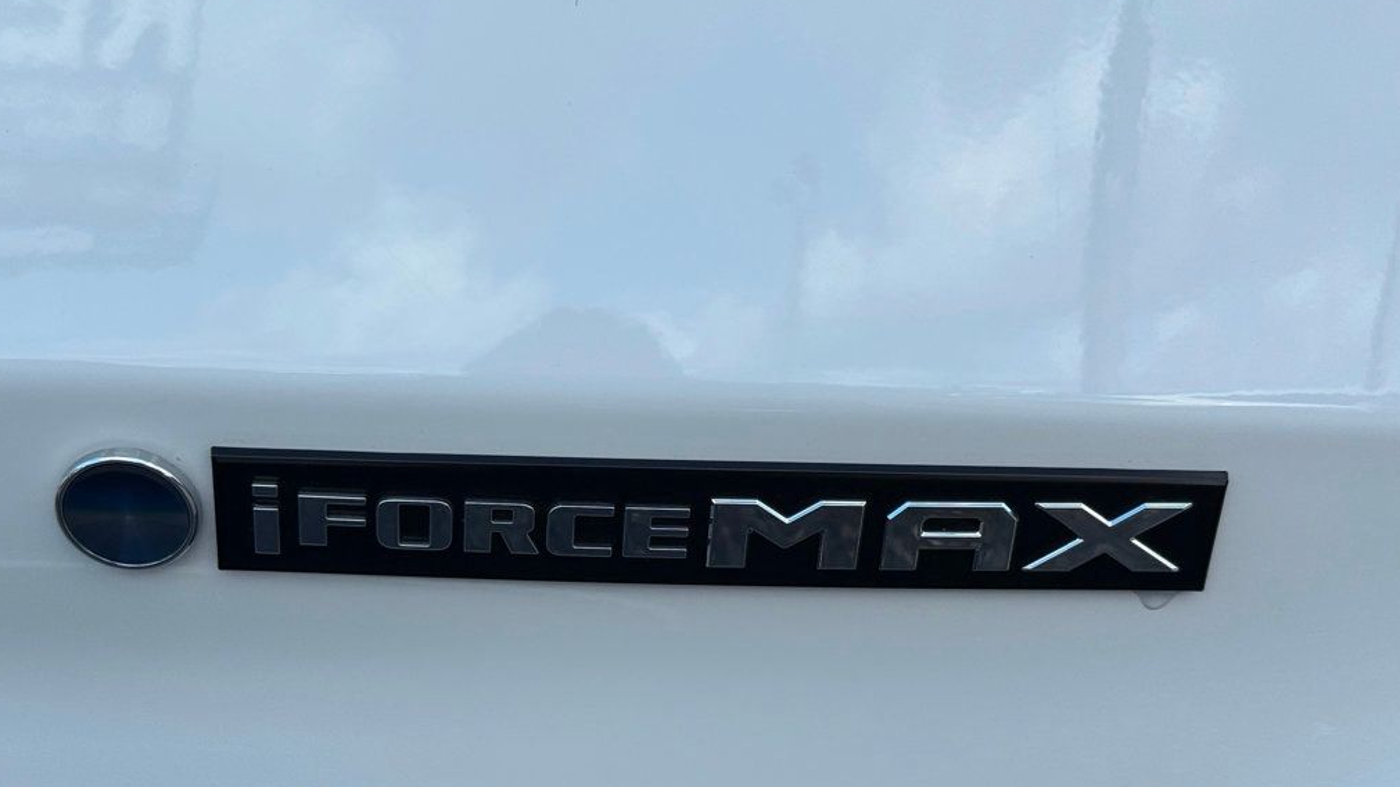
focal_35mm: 53
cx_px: 696
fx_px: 1967
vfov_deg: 22.6
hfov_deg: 39.2
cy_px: 470
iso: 64
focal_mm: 6.76
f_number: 1.78
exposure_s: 1/2088
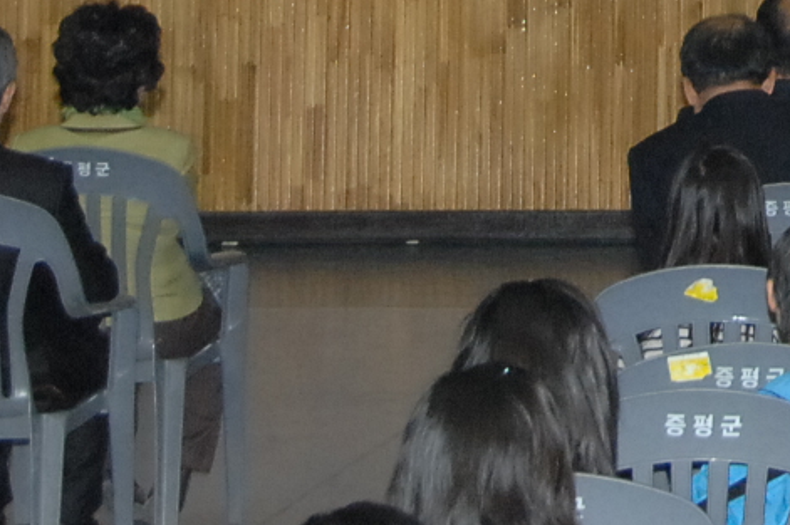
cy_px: -624
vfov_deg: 4.9
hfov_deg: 7.3
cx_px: 1406
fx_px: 5985
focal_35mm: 273
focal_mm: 40
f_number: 6.7
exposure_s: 1/60
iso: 800
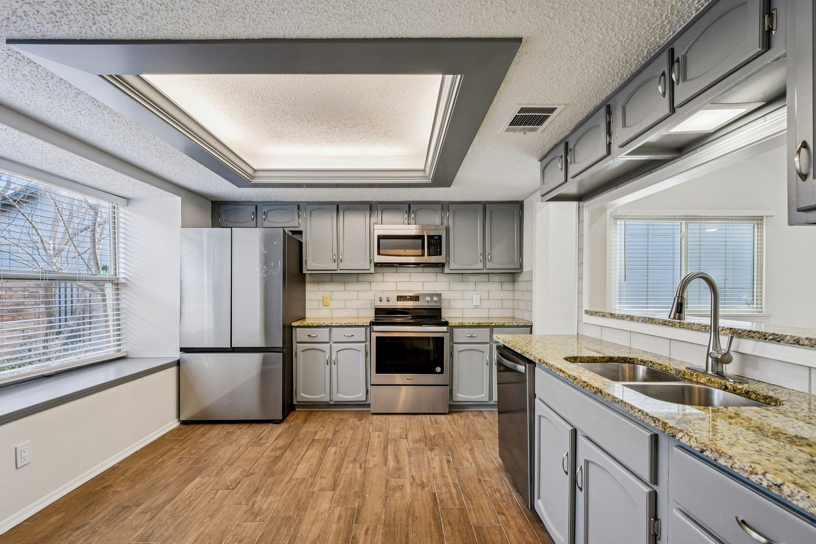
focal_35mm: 15
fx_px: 340
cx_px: 408
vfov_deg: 77.3
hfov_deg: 100.4
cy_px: 272
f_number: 8
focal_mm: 10
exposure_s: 1/20
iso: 400
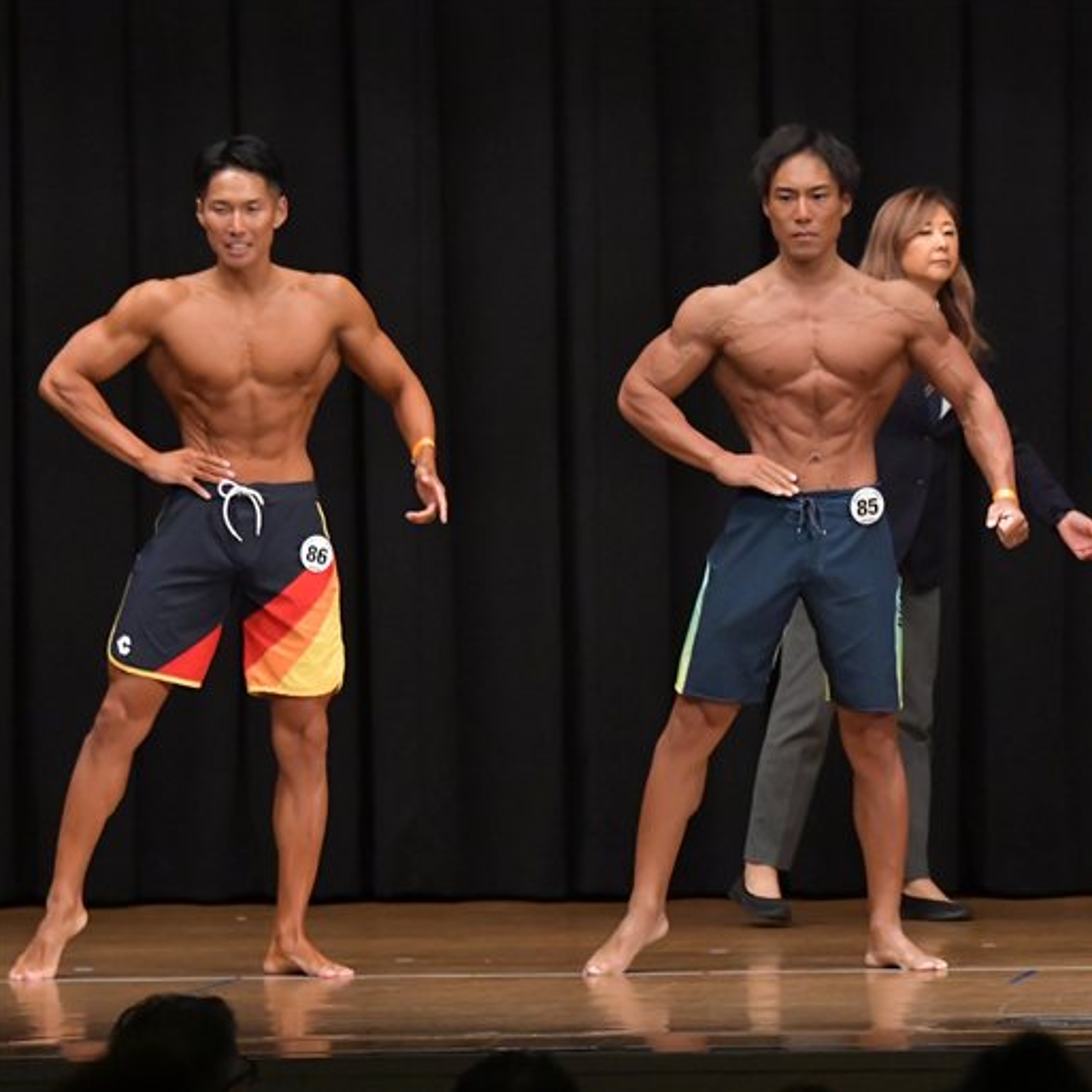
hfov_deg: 6.8
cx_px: 816
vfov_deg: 6.8
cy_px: 547
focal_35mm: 259
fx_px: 9244
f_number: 5.6
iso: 6400
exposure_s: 1/400
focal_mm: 135
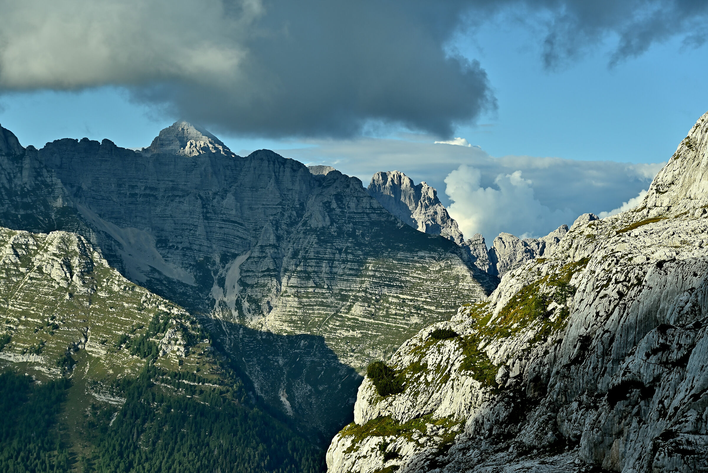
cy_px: 236
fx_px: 1849
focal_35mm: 94
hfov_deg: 21.7
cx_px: 354
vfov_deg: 14.6
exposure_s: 1/640
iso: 100
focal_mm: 94
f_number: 6.3
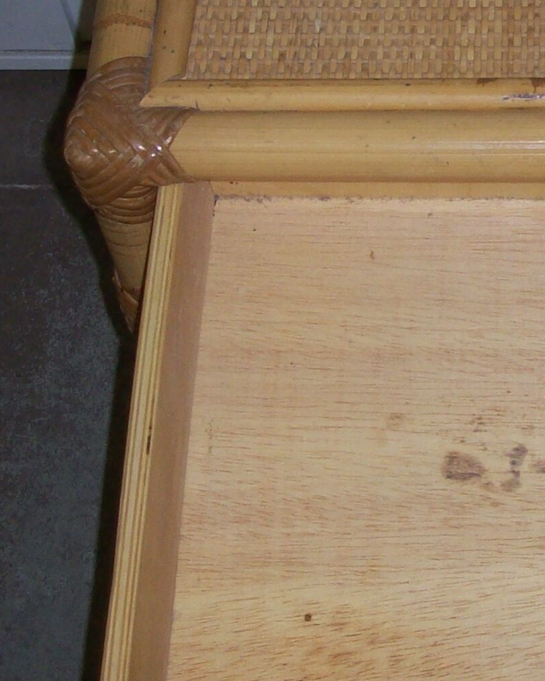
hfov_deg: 15.2
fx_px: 1997
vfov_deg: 19.2
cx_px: 583
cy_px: 133
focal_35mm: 99
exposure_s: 1/64
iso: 80
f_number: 2.7
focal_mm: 6
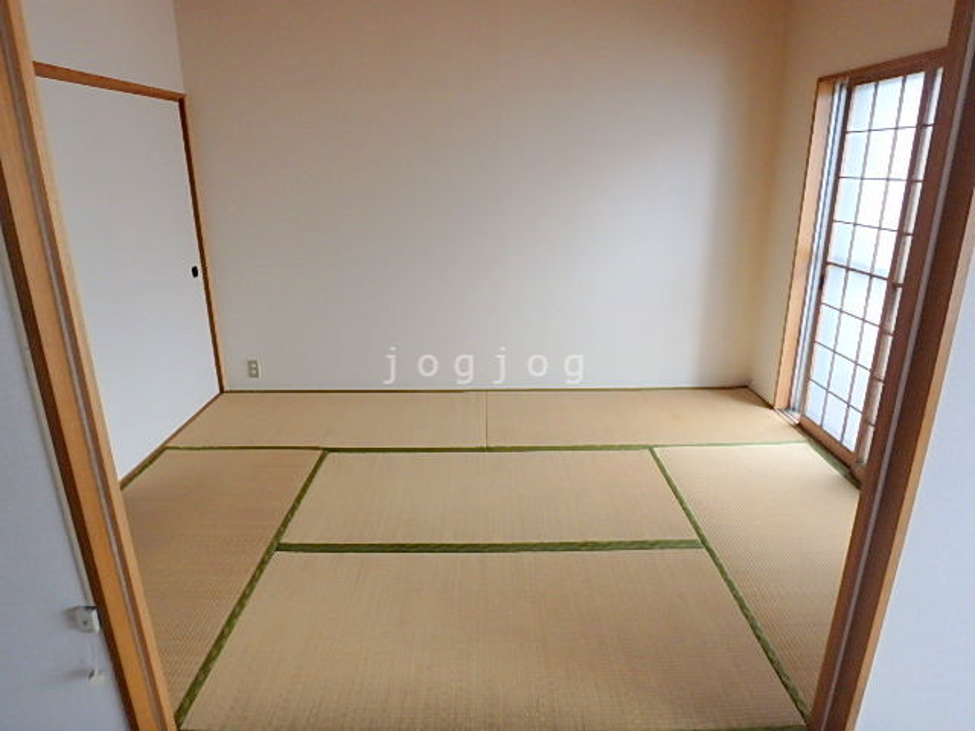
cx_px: 488
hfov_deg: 79.0
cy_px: 366
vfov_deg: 63.4
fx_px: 591
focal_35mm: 21
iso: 200
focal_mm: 3.7
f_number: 3.5
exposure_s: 1/40
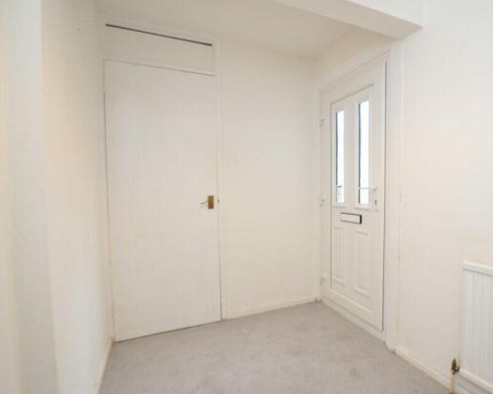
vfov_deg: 73.7
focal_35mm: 18
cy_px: 195
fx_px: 262
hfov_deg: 85.6
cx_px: 290
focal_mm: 10
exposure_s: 1/60
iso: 640
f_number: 4
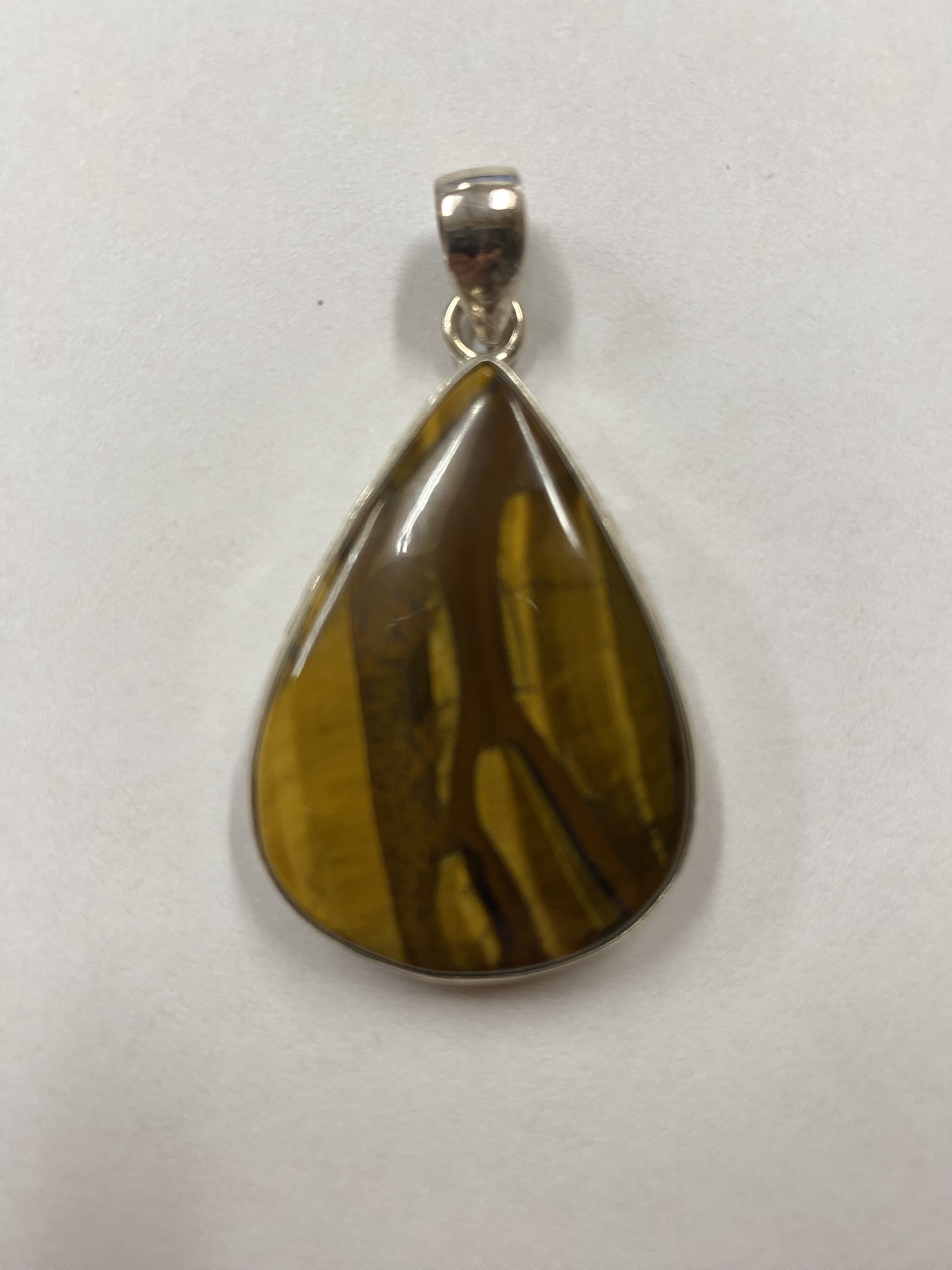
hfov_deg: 54.9
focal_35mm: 25
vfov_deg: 69.4
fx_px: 917
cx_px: 476
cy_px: 635
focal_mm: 4.25
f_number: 1.8
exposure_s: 1/60
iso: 80
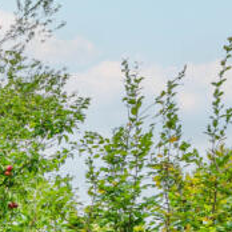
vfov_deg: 19.7
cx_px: -328
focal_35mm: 80
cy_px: 315
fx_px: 607
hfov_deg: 14.3
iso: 200
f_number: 8
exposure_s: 1/50
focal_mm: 16
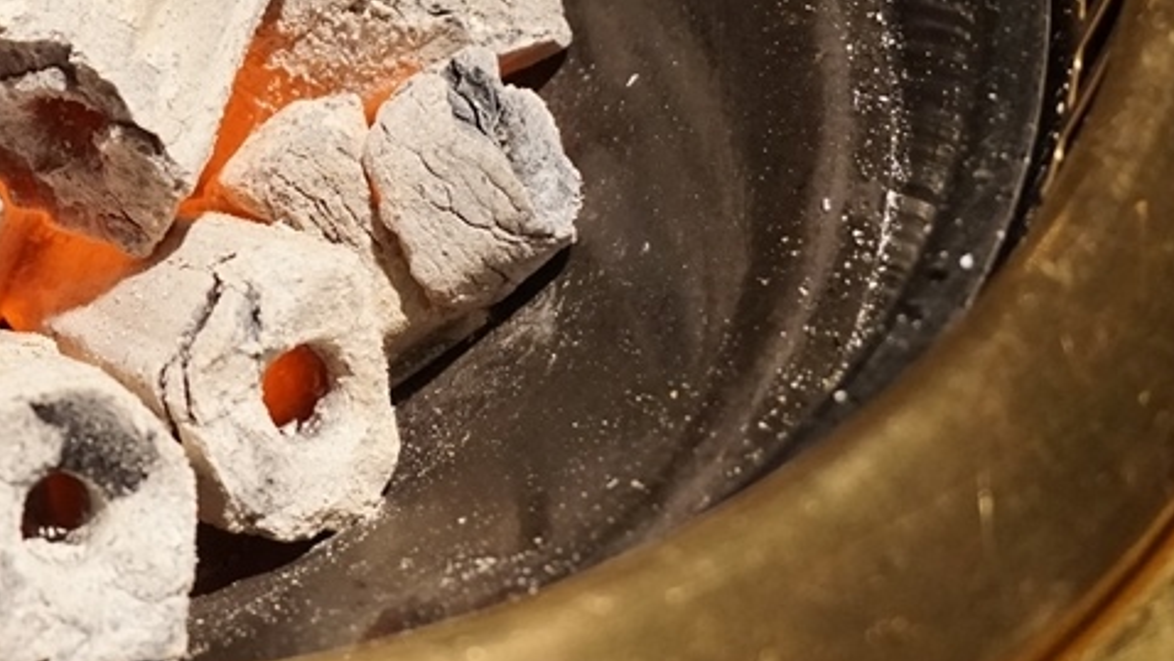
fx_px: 2619
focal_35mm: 84
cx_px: -42
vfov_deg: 14.2
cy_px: 68
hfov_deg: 24.0
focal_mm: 25
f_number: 4.5
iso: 2000
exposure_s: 1/160
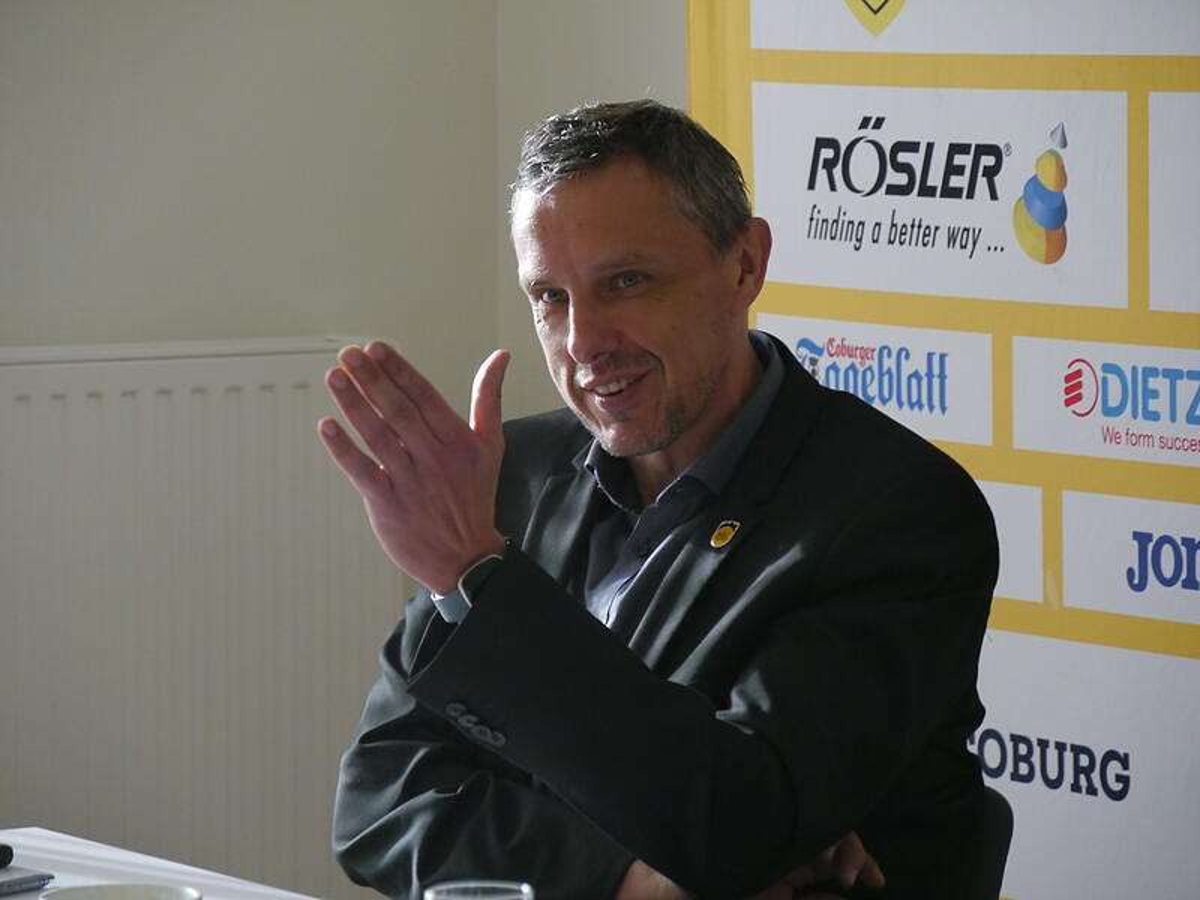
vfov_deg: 8.4
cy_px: 450
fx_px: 6101
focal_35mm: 176
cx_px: 600
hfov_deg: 11.2
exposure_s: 1/200
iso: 800
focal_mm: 88
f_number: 5.4
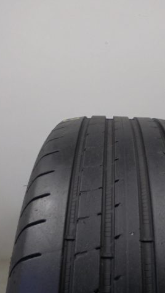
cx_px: 110
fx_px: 296
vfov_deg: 52.8
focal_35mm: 38
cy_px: 147
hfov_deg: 30.9
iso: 100
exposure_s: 1/30
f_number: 3.5
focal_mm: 4.6
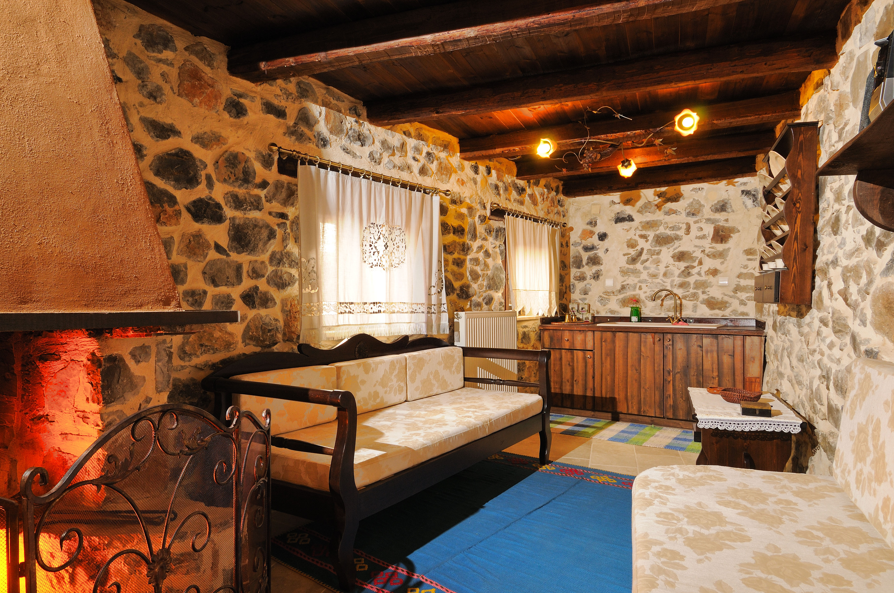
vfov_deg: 56.0
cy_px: 296
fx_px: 558
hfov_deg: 77.4
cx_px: 447
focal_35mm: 22
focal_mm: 15
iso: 200
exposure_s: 1/3
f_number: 9
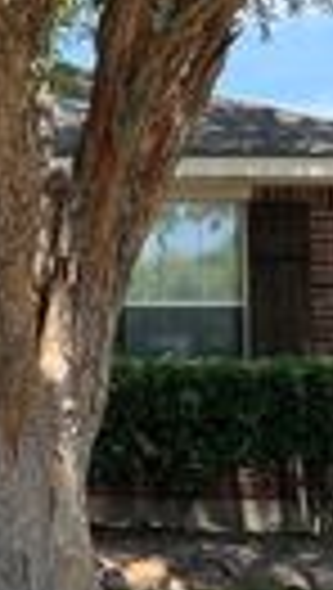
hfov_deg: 9.9
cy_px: 250
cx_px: -472
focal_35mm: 108
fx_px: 1690
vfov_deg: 19.8
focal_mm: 5.7
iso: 50
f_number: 1.5
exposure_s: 1/1209
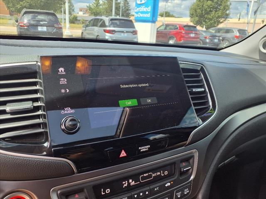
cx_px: 133
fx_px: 207
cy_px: 100
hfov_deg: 65.3
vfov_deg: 51.4
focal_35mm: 27
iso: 40
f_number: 1.9
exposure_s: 1/120
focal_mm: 3.58
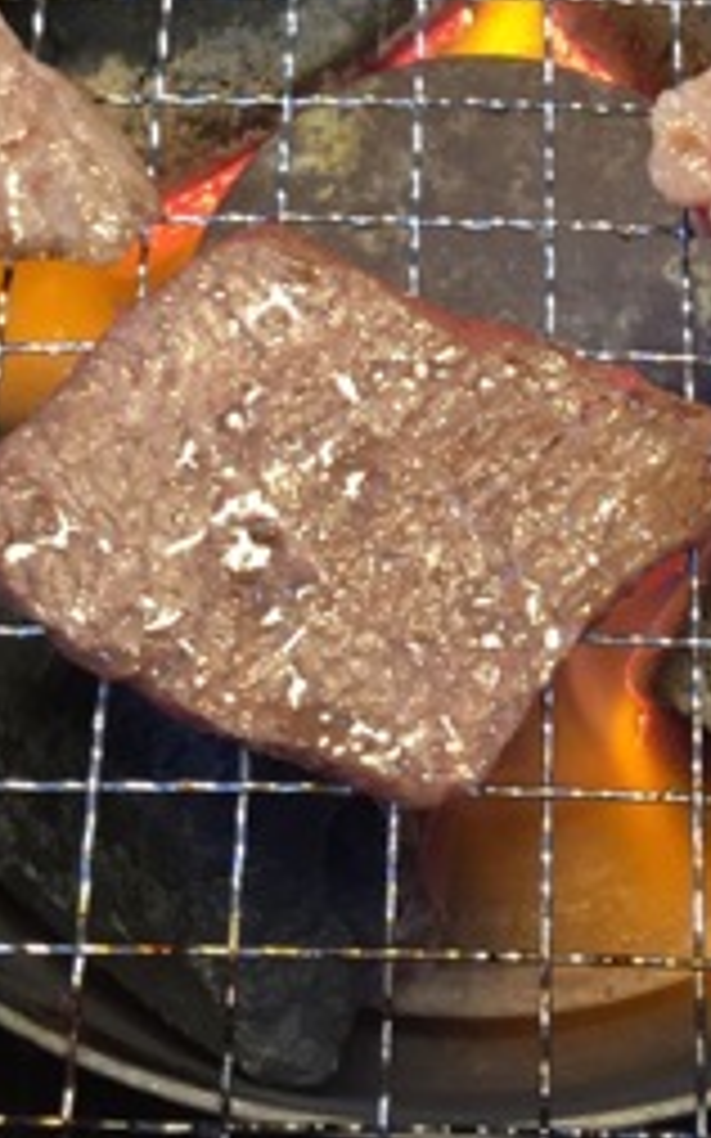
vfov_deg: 26.6
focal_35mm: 73
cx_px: 558
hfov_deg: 17.7
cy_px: -27
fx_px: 2265
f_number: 2.2
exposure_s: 1/30
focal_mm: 4.15
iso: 100
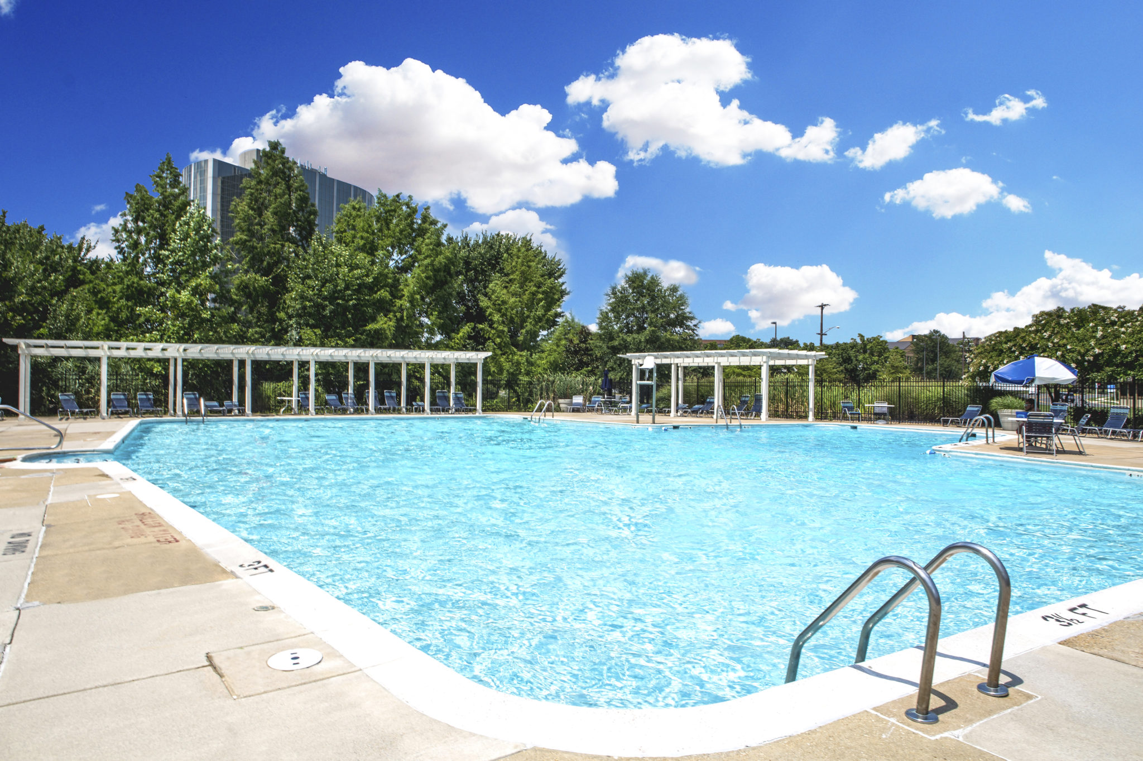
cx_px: 572
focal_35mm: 16
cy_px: 380
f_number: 7.1
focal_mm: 16
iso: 320
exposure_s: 1/30
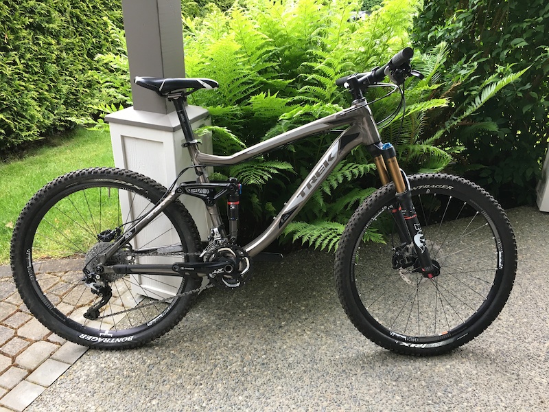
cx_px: 274
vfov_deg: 48.2
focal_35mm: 29
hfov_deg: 61.7
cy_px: 206
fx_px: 460
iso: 32
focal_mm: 4.15
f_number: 2.2
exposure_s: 1/30
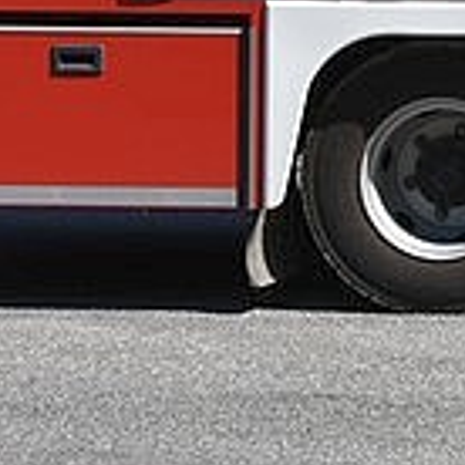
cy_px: -327
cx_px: 1048
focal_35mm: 266
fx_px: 4043
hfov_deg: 6.3
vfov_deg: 6.5
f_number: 10
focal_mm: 48
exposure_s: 1/400
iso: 200
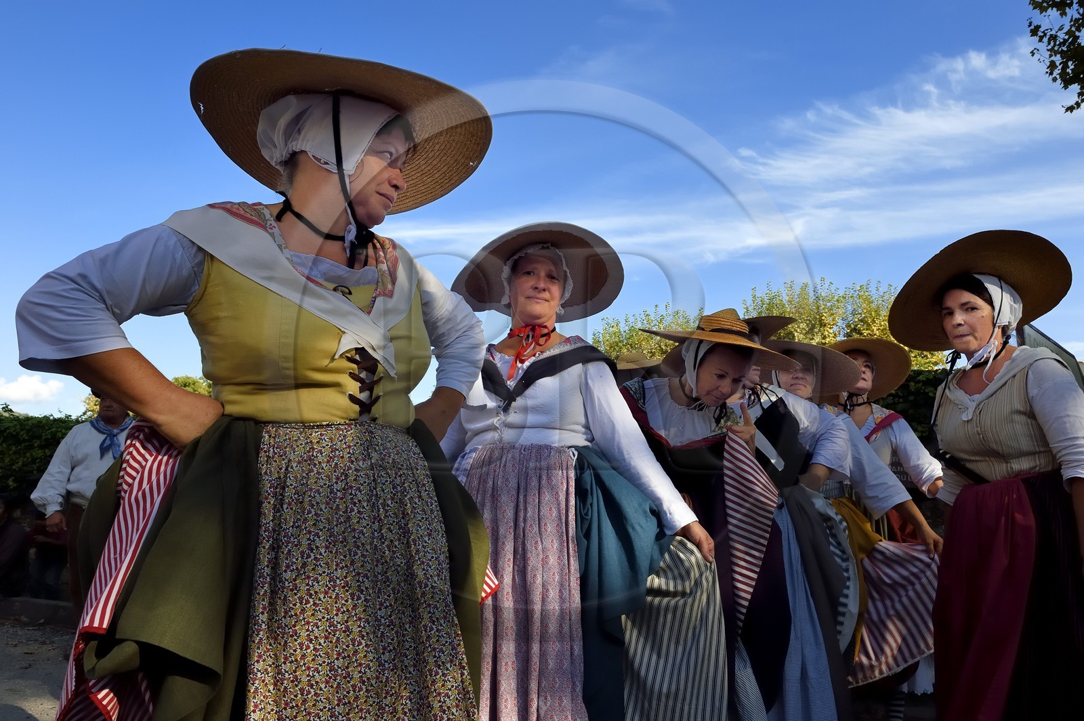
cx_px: 542
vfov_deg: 53.1
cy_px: 360
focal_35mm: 24
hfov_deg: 73.8
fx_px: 722
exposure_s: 1/500
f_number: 14
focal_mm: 24
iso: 800
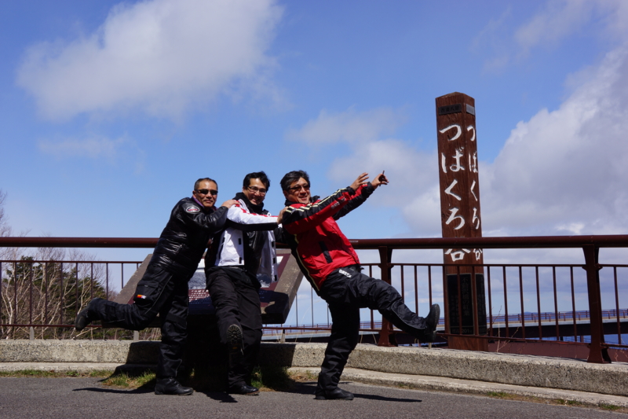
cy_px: 210
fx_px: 907
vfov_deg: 26.0
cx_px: 314
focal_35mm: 52
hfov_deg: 38.2
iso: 100
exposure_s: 1/250
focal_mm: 35
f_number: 13
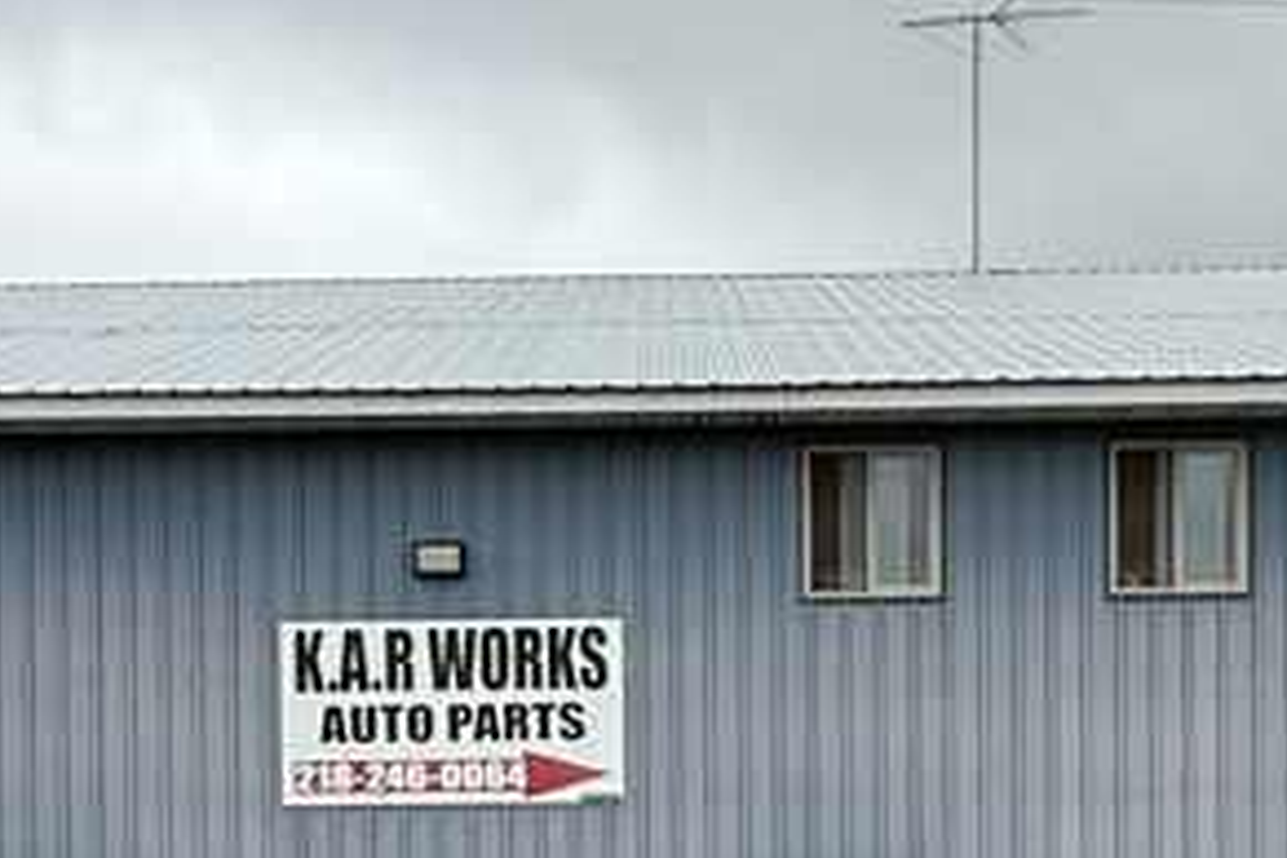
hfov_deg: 31.4
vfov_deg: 20.3
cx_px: 672
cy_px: 946
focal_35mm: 64
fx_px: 2288
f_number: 2.2
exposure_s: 1/701
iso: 50
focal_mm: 2.22
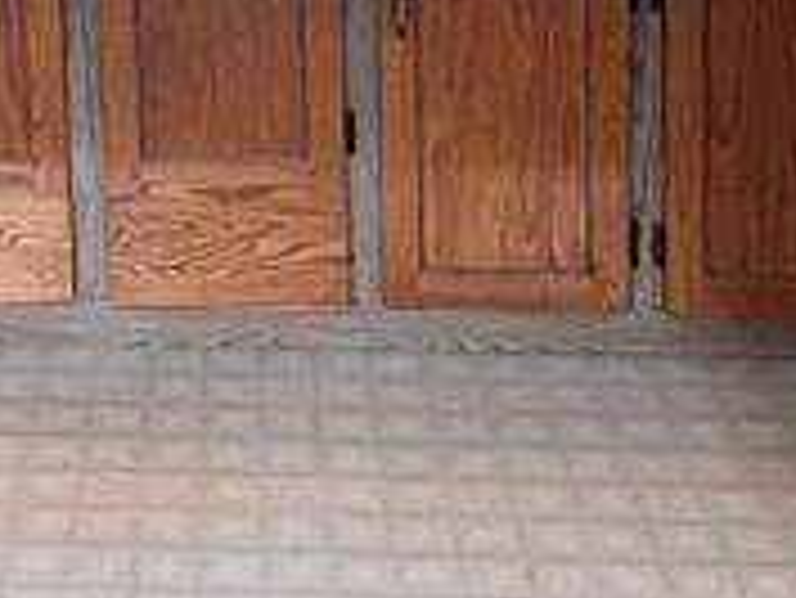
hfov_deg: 25.1
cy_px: -436
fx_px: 1726
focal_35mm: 75
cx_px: 63
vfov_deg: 16.8
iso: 200
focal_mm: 1.57
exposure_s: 1/120
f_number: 1.8
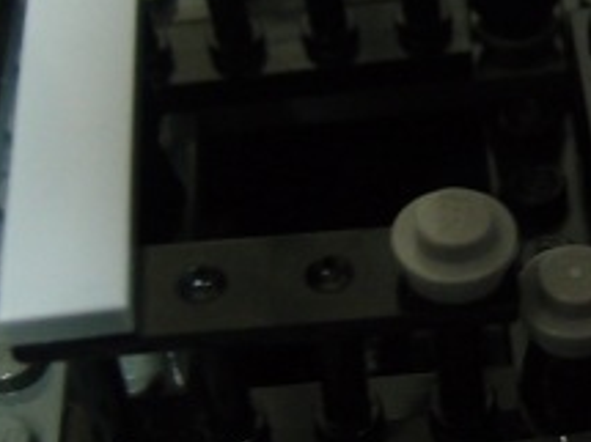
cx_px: 573
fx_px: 1706
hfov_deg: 19.2
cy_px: 185
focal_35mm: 100
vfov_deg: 14.8
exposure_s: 1/10
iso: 200
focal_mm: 6
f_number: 1.8
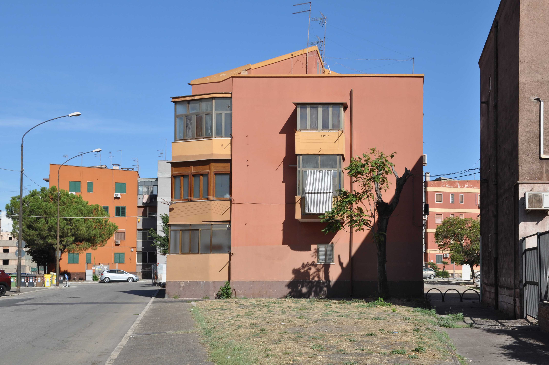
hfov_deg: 41.2
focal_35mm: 48
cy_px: 182
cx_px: 274
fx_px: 731
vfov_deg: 28.0
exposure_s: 1/400
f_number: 10
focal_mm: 32
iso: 200
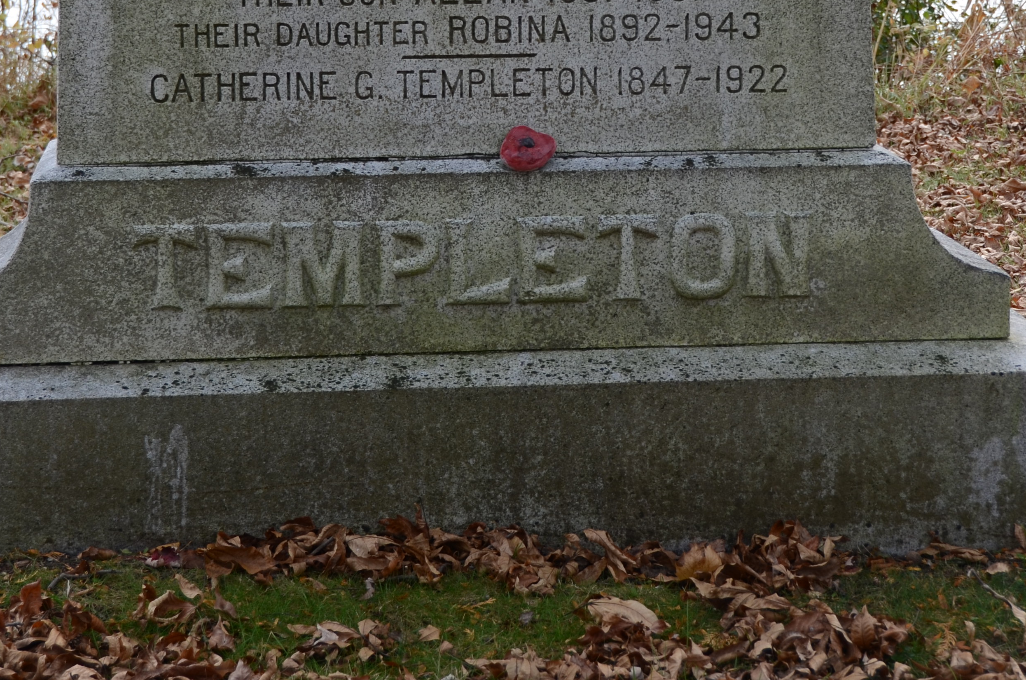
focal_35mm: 92
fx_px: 2616
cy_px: 24
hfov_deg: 22.2
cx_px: 482
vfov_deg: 14.6
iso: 100
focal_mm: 31
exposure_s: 1/250
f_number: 5
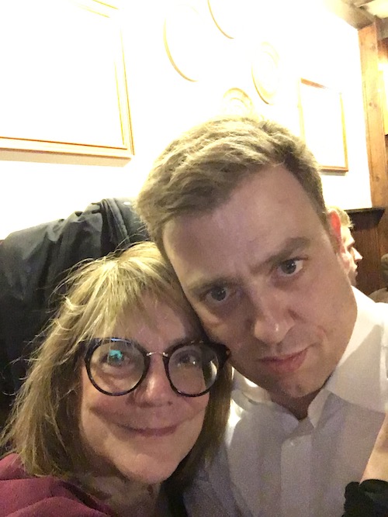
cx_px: 194
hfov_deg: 45.4
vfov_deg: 58.4
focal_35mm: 31
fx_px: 463
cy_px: 258
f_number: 2.2
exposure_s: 1/17
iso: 2000
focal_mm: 2.65
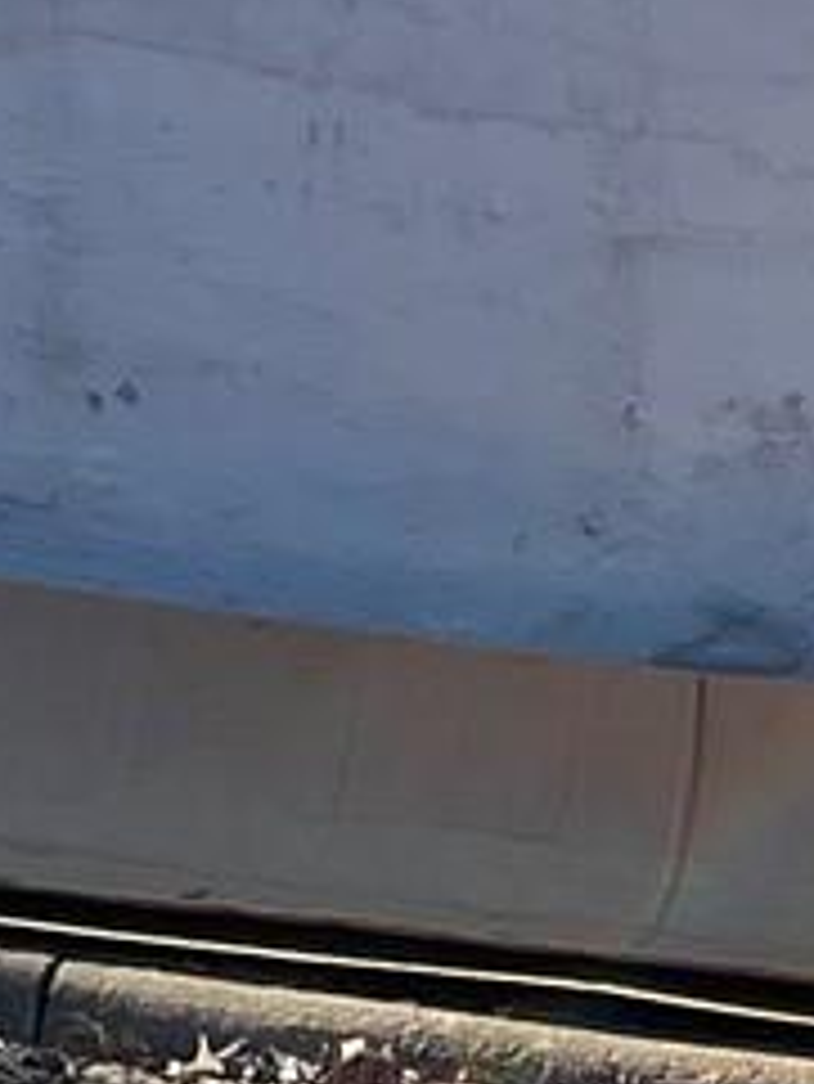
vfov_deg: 8.5
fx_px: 6923
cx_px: -890
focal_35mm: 221
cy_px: -972
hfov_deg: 6.5
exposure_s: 1/1821
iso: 32
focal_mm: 5.1
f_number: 1.6
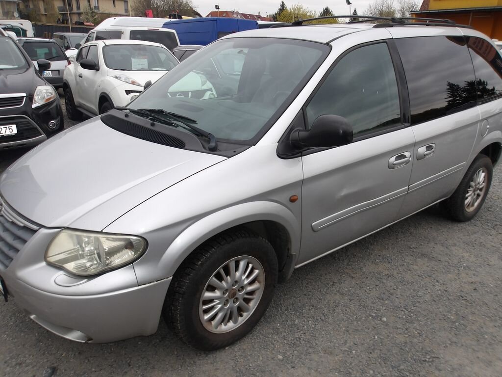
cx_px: 251
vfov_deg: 51.4
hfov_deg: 65.3
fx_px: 392
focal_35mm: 27
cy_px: 188
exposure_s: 1/189
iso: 100
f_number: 3
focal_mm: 4.9
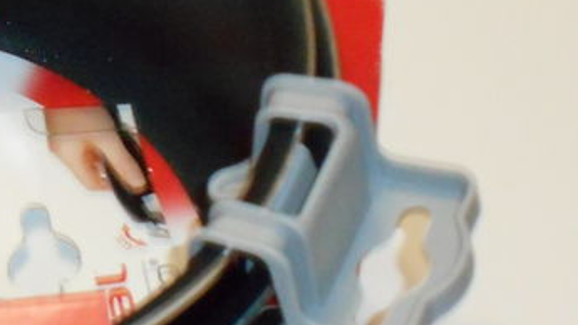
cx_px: -94
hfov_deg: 8.9
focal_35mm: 240
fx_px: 3678
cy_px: 261
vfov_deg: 5.1
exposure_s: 1/8
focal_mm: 13.5
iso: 800
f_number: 5.8
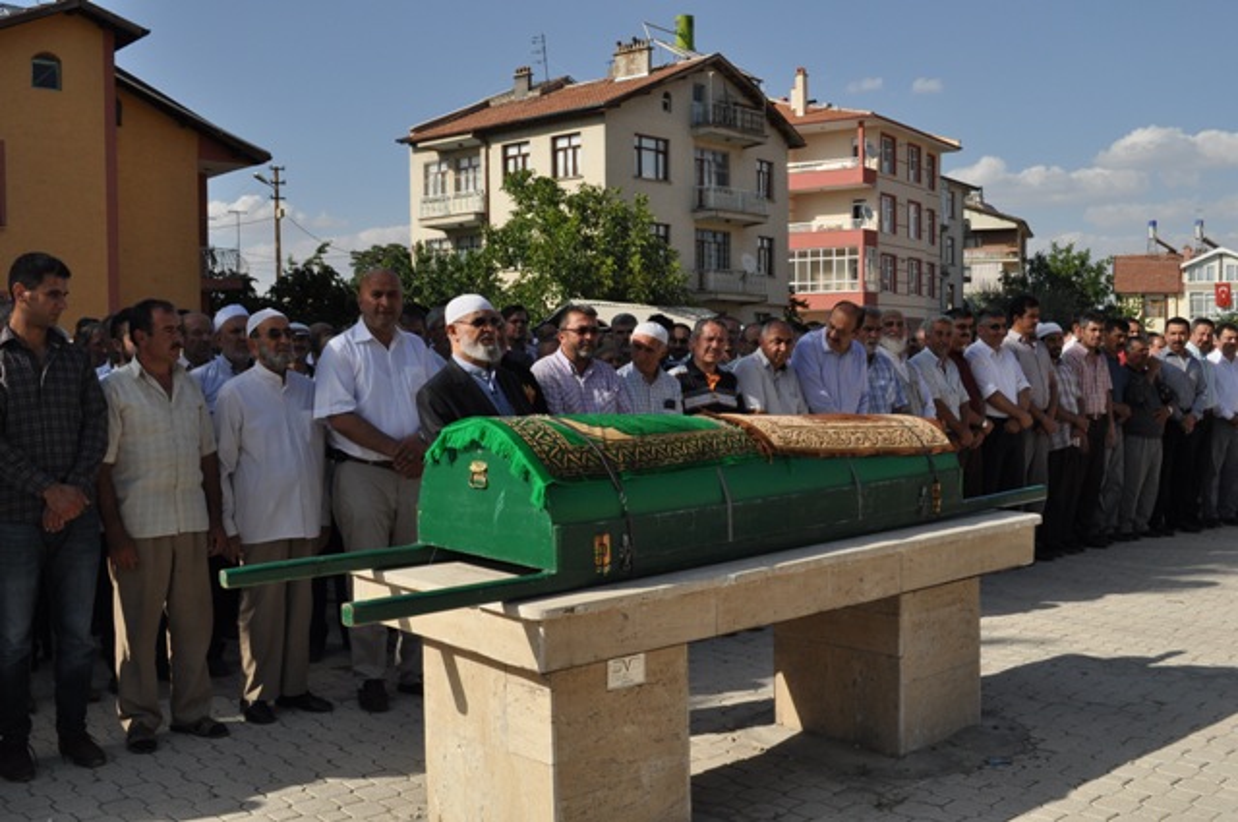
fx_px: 1236
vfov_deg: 36.8
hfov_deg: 53.2
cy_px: 411
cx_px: 619
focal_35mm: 36
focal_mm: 24
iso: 400
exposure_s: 1/500
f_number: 11
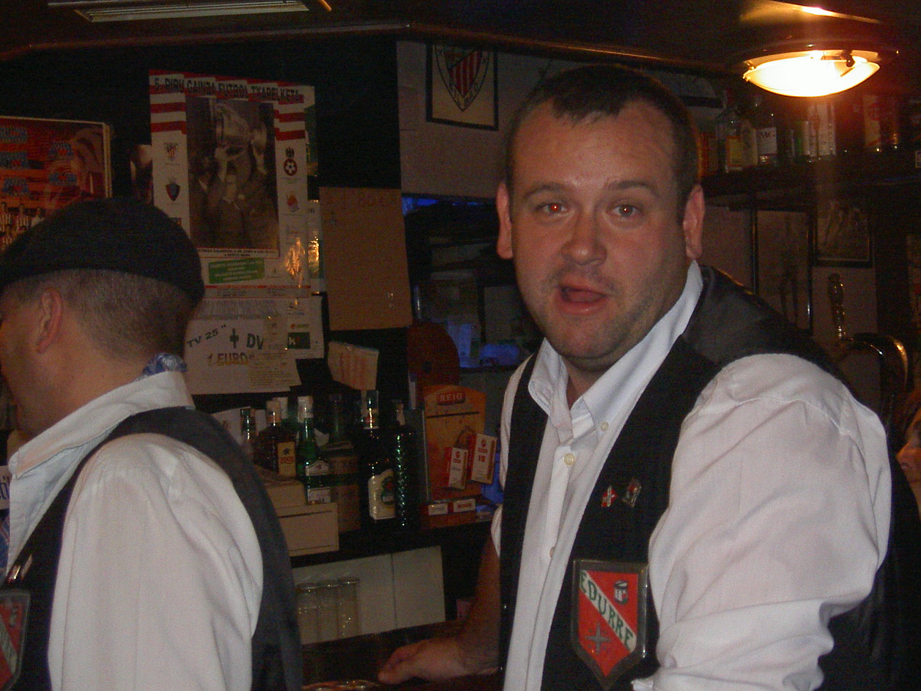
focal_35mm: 70
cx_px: 500
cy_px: 252
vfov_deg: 21.0
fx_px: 1863
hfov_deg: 27.8
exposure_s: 1/68.5
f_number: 3.3
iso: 100
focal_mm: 11.3
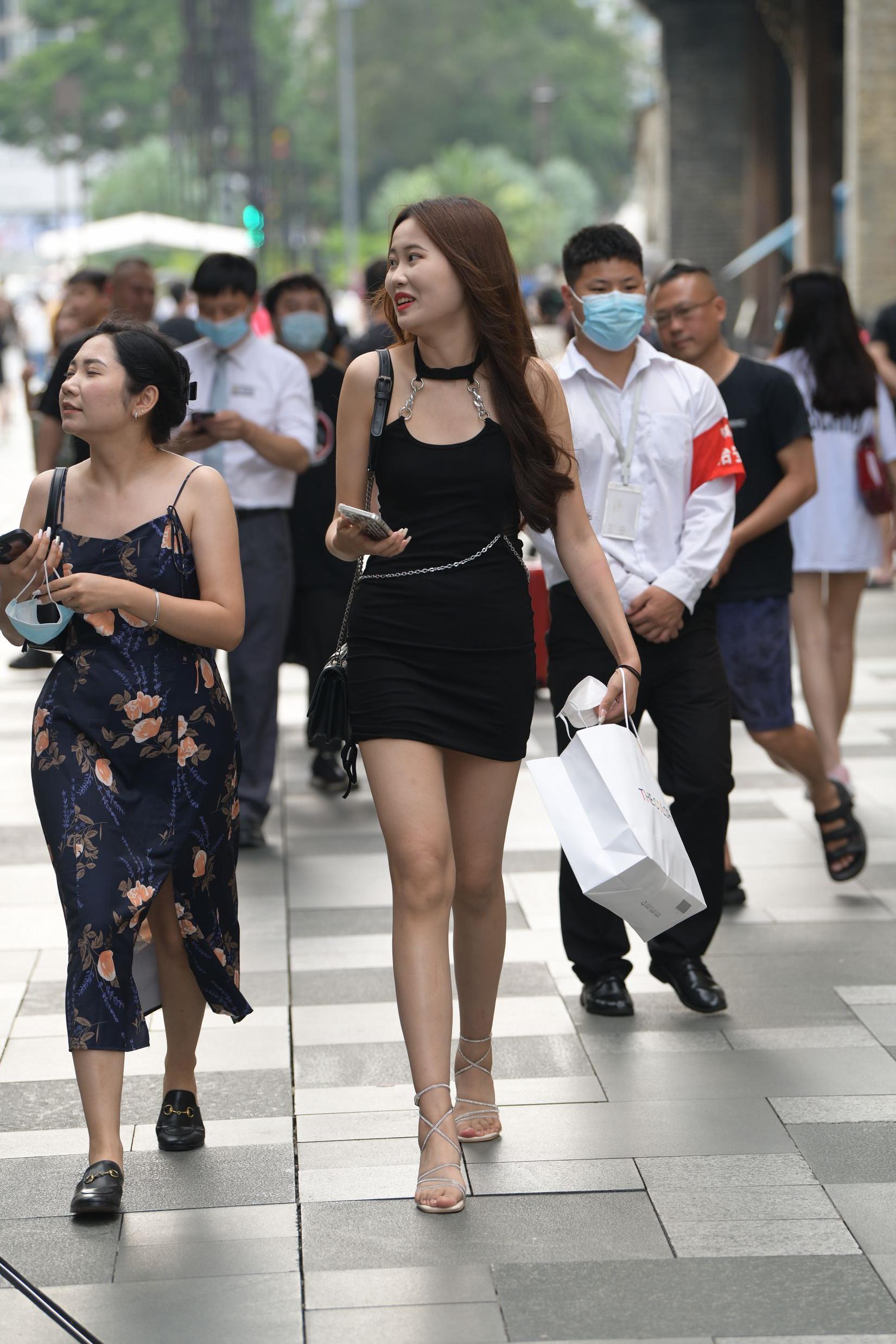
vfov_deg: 15.8
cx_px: 448
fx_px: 4852
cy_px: 672
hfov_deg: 10.6
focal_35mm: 130
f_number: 3.5
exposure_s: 1/500
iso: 500
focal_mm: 130
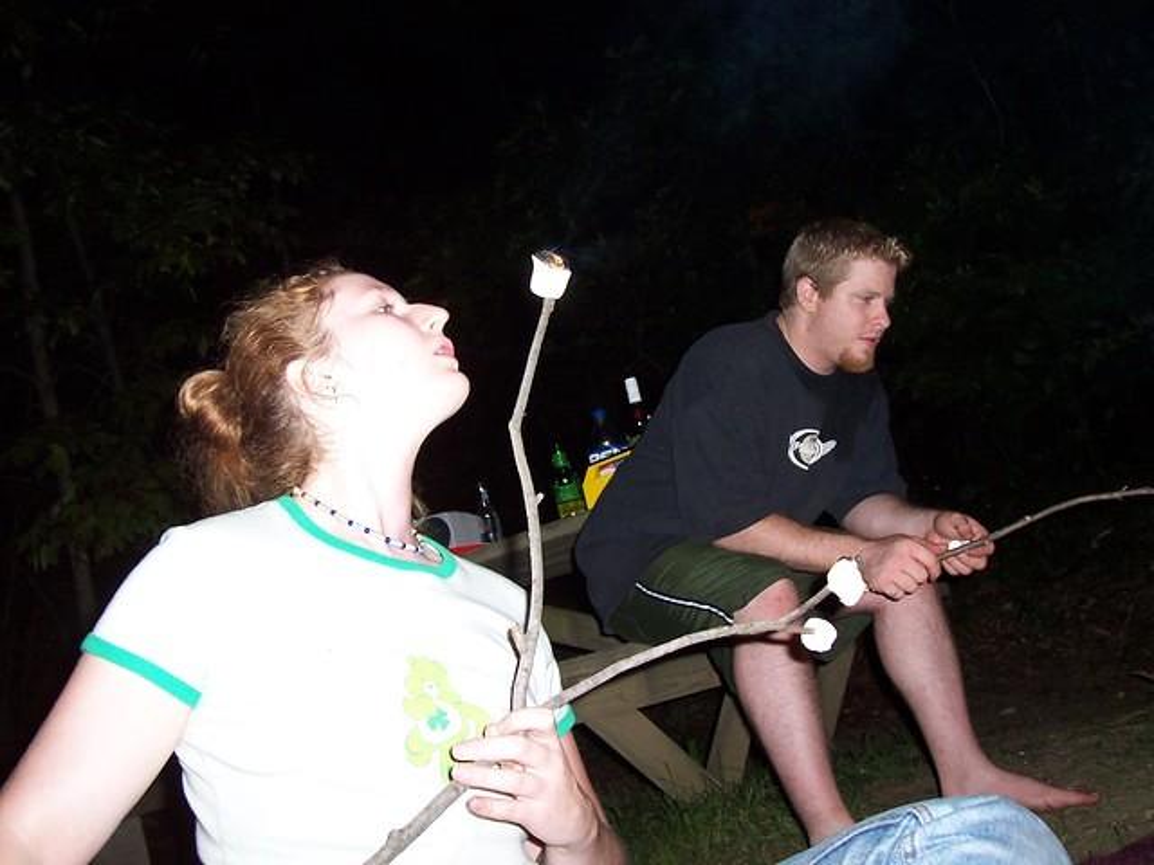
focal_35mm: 37
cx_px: 577
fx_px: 1233
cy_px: 432
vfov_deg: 38.7
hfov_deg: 50.1
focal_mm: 5.6
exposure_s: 1/60
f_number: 2.8
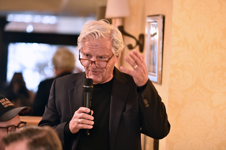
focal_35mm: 145
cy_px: 75
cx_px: 113
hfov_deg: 14.2
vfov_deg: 9.5
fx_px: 910
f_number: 3.5
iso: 8000
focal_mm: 145
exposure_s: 1/50
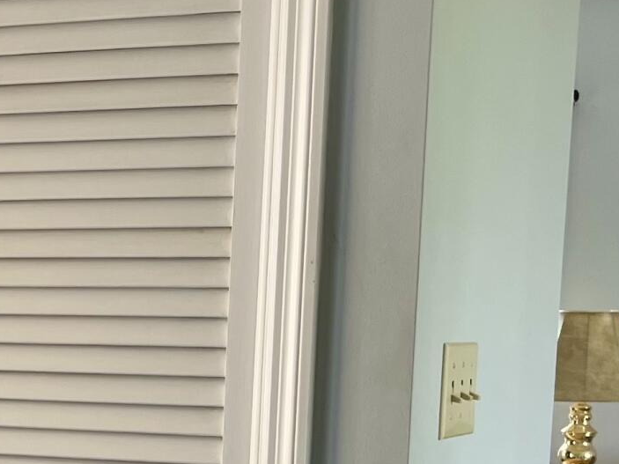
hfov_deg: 16.7
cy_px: 520
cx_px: -195
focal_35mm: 111
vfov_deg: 13.1
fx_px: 1985
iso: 32
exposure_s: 1/122
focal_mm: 5.1
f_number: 1.6
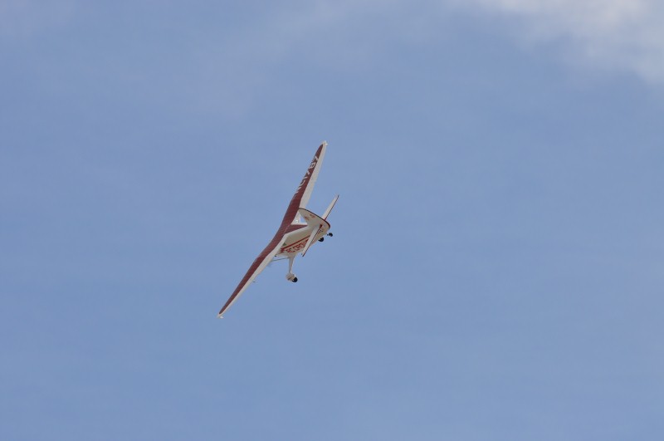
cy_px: 220
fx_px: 5802
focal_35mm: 315
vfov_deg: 4.4
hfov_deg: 6.6
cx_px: 332
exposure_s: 1/1000
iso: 200
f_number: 8
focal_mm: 210
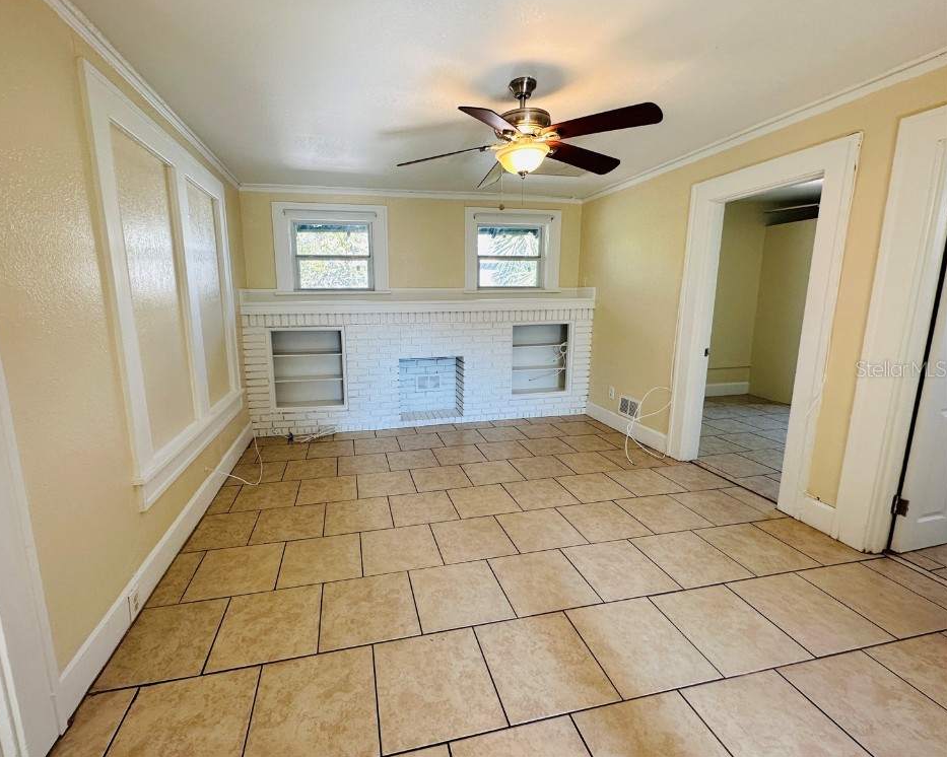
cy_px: 368
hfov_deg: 96.6
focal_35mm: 15
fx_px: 420
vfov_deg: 84.0
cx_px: 431
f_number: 2.2
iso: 160
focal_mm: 2.22
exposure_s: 1/120
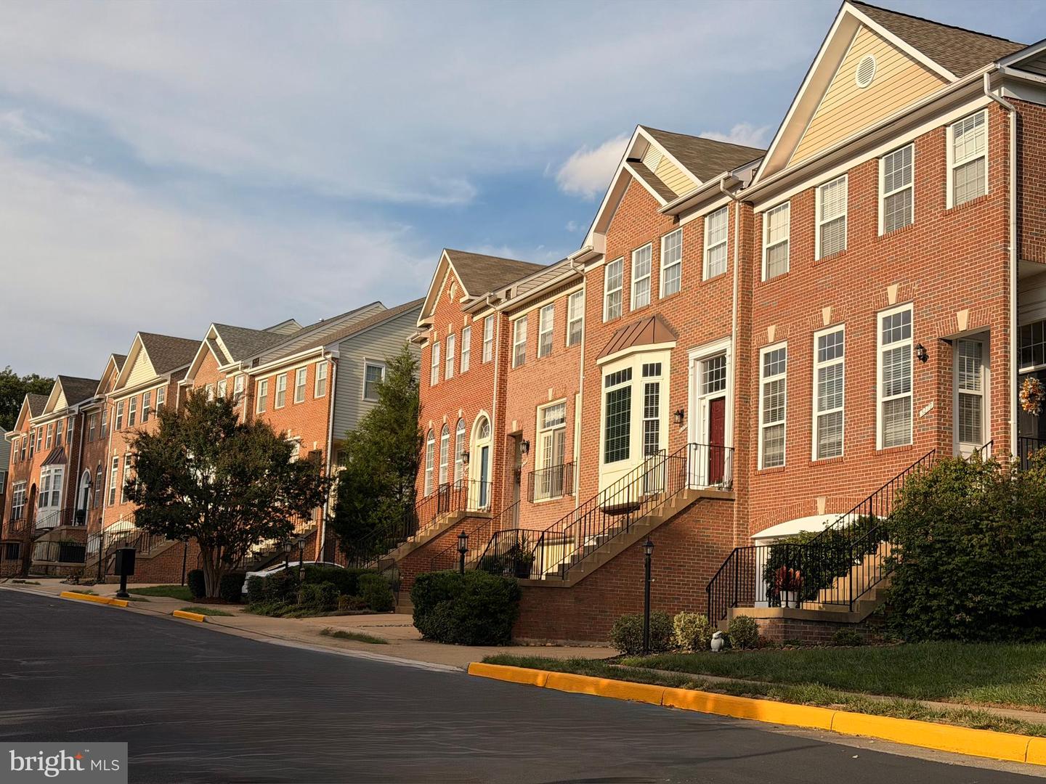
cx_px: 523
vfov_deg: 30.3
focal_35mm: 48
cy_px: 392
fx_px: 1450
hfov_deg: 39.7
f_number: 1.78
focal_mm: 6.76
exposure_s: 1/5208
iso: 64
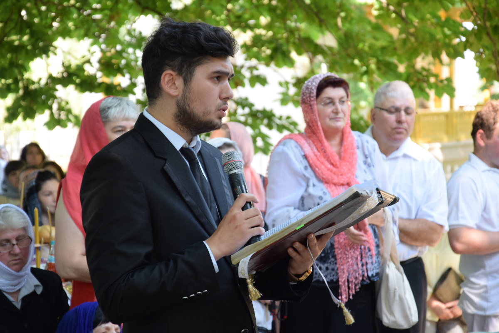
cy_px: 166
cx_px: 250
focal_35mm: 135
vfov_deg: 10.2
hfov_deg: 15.2
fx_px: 1871
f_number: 5.6
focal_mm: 90
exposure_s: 1/100
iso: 500
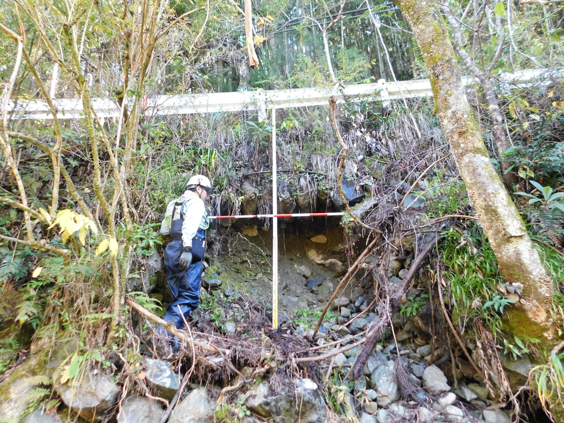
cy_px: 212
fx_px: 375
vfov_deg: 58.9
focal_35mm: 23
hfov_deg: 73.9
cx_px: 282
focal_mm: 4
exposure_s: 1/30
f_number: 3
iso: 320
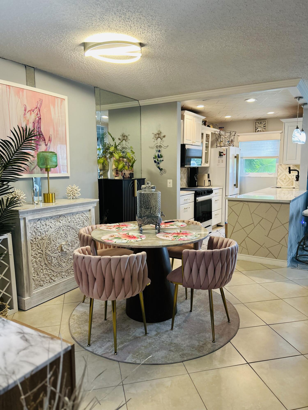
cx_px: 154
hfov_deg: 53.1
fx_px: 308
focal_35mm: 26
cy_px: 205
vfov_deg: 67.3
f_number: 1.5
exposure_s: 1/60
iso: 125
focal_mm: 5.7
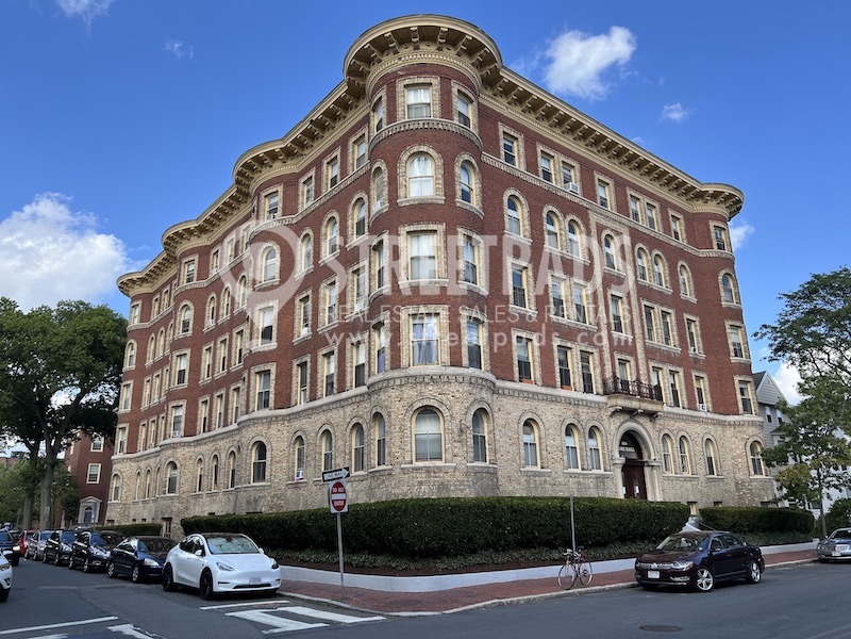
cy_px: 320
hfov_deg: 67.3
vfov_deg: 53.1
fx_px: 639
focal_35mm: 26
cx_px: 426
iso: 50
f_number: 1.5
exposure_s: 1/1511
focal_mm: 5.7
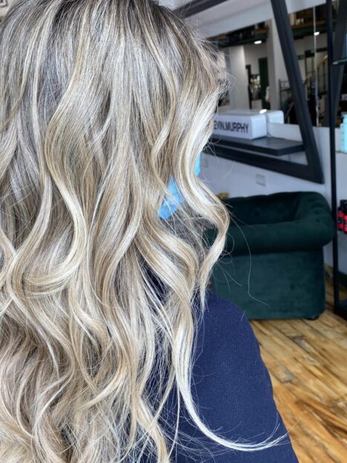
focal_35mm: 36
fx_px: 481
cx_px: 135
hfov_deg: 39.4
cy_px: 255
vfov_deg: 51.3
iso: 64
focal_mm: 4.25
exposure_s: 1/100
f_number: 1.8
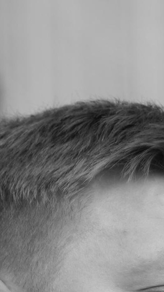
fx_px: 3167
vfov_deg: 5.2
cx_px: 270
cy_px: 487
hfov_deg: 3.0
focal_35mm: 410
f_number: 2.8
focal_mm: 67
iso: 100
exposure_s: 1/400
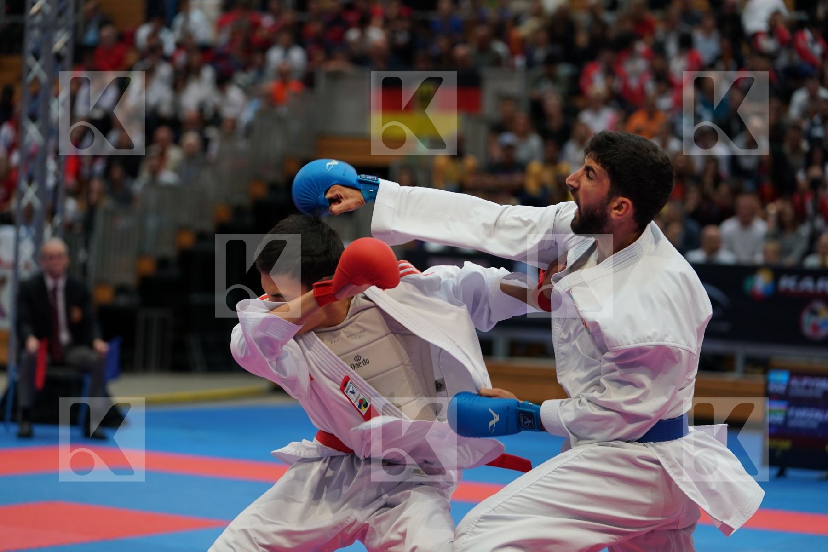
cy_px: 276
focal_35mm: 99
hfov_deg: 20.6
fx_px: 2277
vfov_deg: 13.8
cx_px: 414
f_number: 2.8
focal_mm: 99
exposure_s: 1/1000
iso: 1250
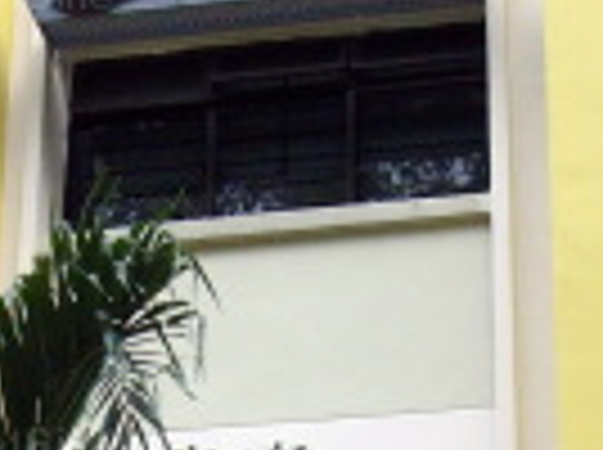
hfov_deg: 13.0
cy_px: 450
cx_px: 189
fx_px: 2643
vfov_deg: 9.7
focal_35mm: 152
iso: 160
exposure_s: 1/80
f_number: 2.8
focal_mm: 6.2
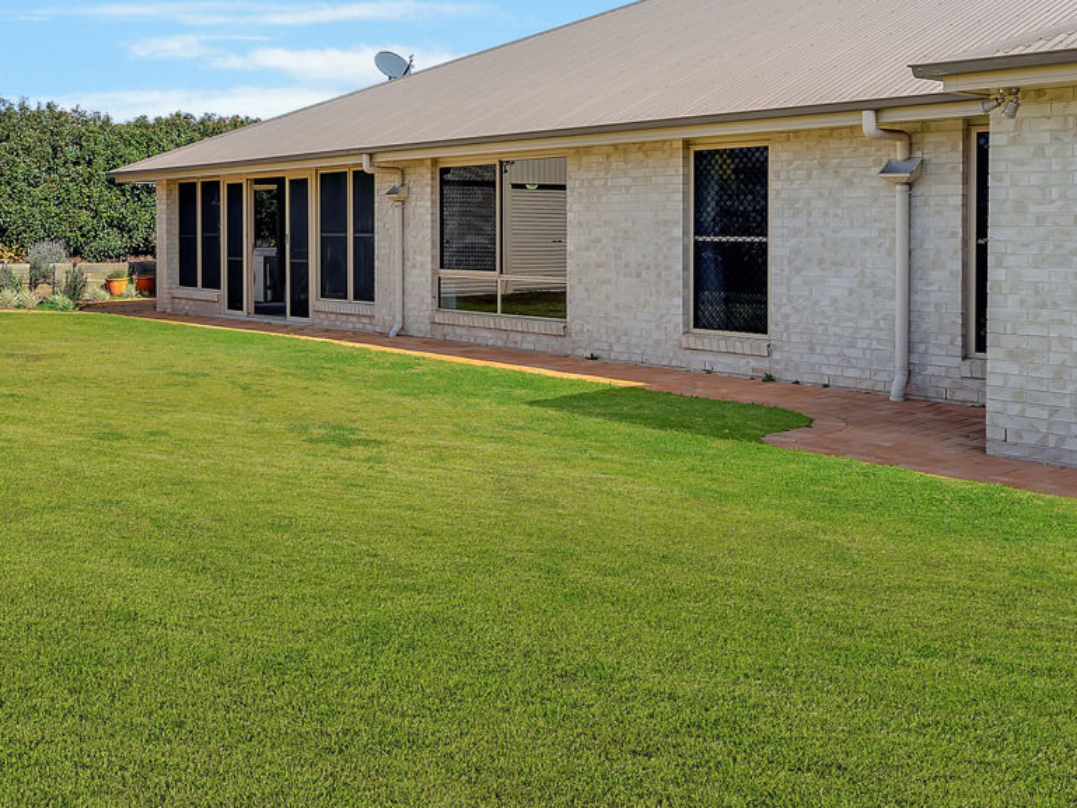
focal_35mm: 36
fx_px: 1120
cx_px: 245
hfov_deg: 48.9
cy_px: 242
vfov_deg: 39.0
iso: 100
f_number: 8
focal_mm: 16
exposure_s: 1/320
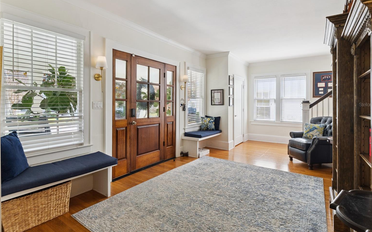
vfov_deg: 63.6
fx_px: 187
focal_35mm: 18
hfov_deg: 89.8
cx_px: 187
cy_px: 104
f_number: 9
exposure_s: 1/40
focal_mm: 11.6
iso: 400
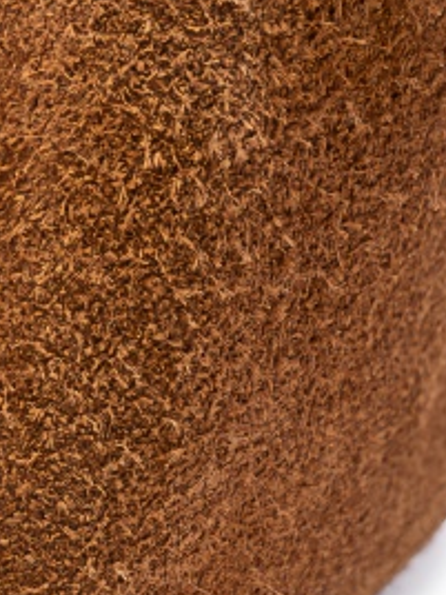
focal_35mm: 255
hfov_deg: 5.8
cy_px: 159
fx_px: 4381
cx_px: -166
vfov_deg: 7.8
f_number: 13
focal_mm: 71
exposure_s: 1/125
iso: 100
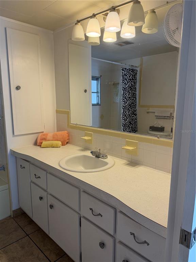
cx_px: 98
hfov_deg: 56.8
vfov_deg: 71.6
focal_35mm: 24
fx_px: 181
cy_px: 131
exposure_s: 1/126
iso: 100
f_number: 1.78
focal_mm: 6.76
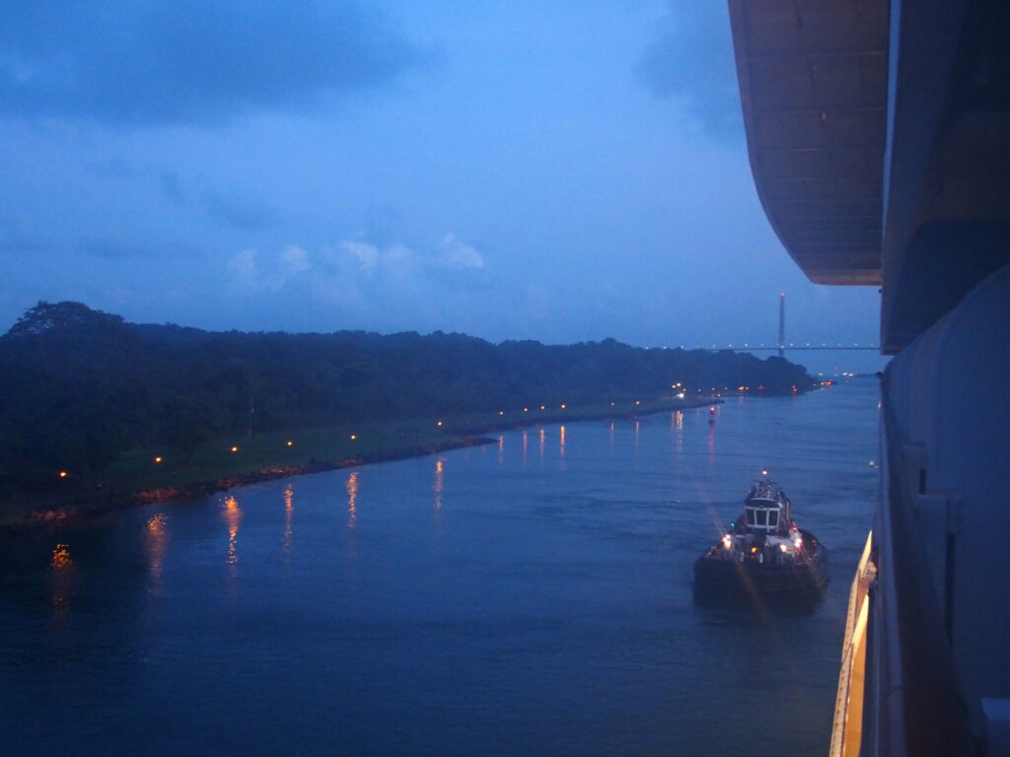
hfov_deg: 49.0
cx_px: 505
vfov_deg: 37.7
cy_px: 378
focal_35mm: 38
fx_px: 1109
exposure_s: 1/20
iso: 1000
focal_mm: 8.1
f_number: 2.8
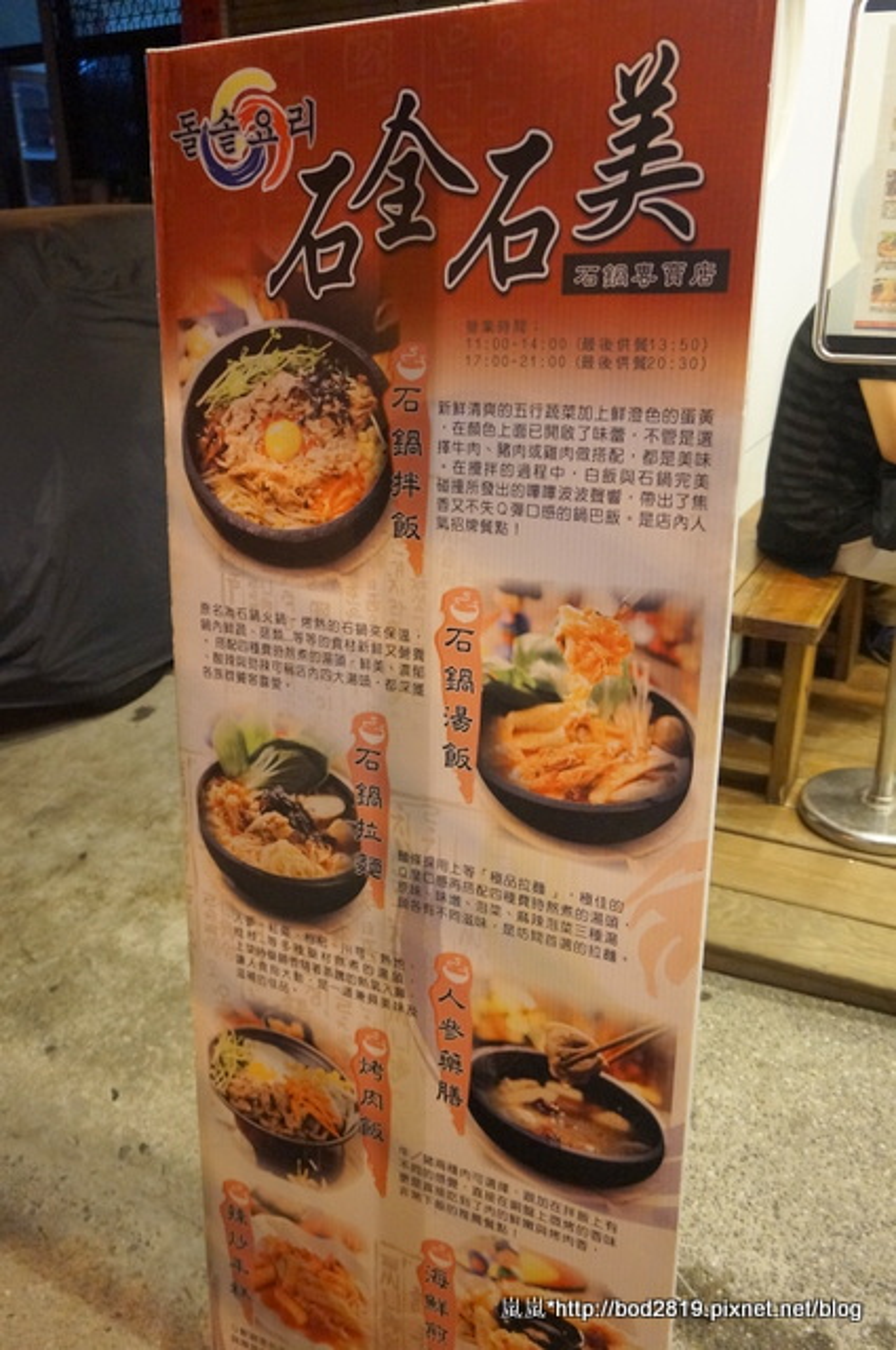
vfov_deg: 62.0
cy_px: 675
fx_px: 1123
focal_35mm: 30
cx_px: 448
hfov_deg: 43.5
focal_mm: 20
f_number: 4
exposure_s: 1/25
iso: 3200
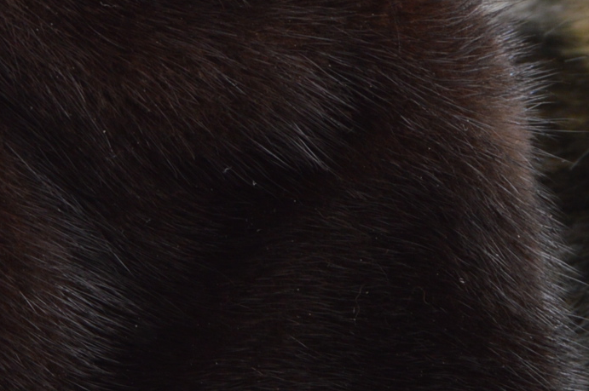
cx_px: -144
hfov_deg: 10.3
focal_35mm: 196
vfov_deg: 7.0
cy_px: 289
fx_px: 3203
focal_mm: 30
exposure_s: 1/200
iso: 200
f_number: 5
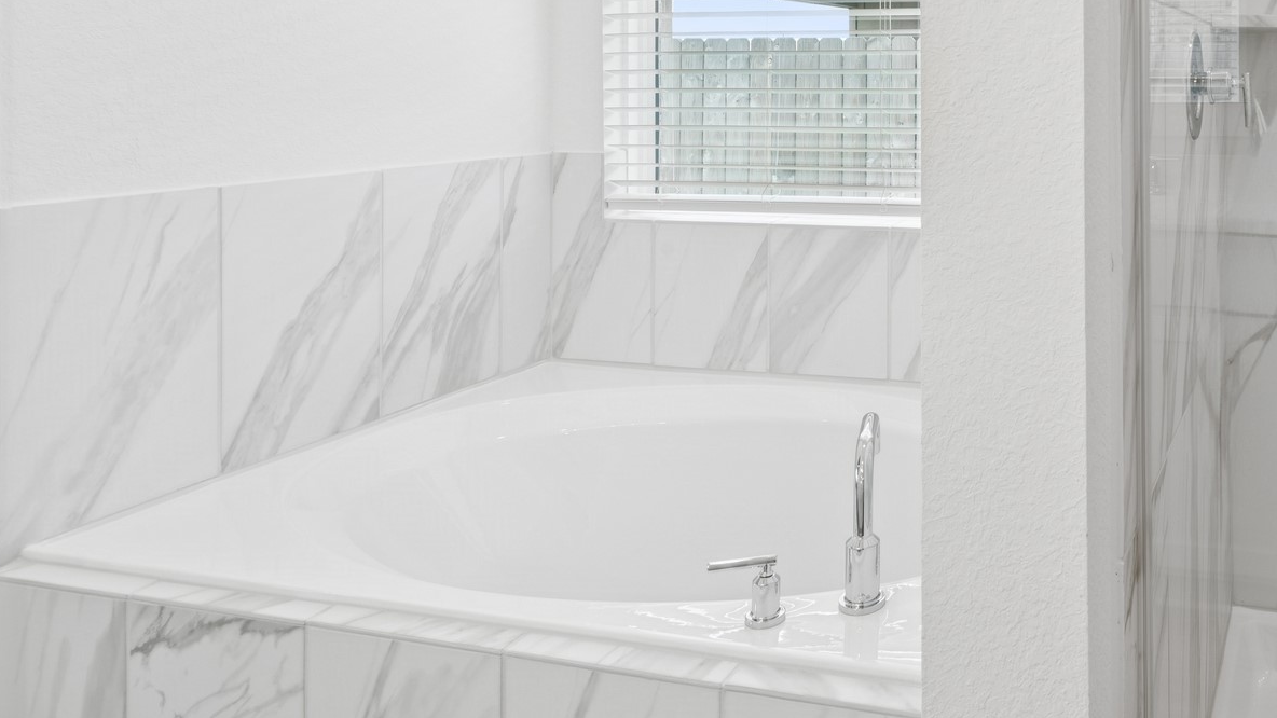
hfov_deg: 58.8
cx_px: 1088
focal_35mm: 29
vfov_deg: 37.6
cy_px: 77
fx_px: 982
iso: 160
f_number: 9
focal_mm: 16
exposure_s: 1/13
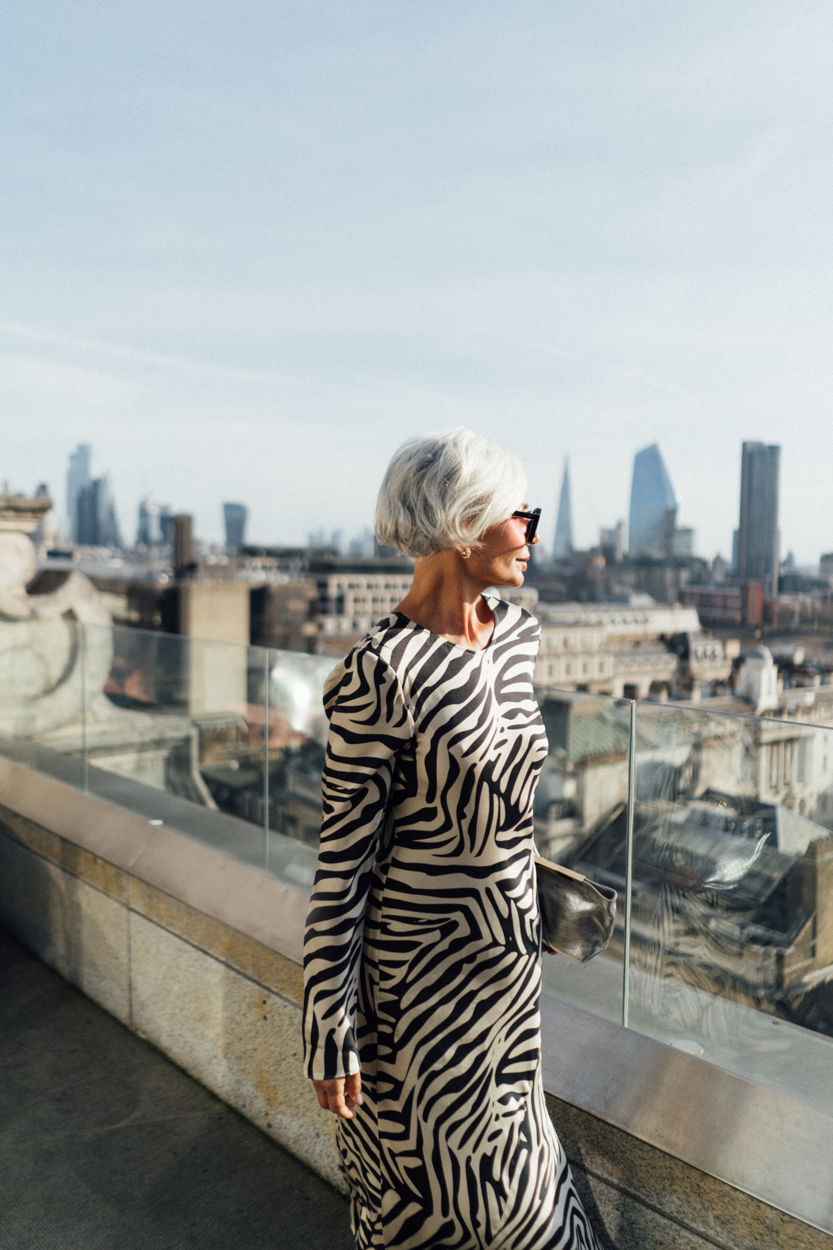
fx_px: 1006
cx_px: 428
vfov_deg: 63.7
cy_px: 625
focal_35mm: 29
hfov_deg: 45.0
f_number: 2
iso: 100
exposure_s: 1/5000
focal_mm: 28
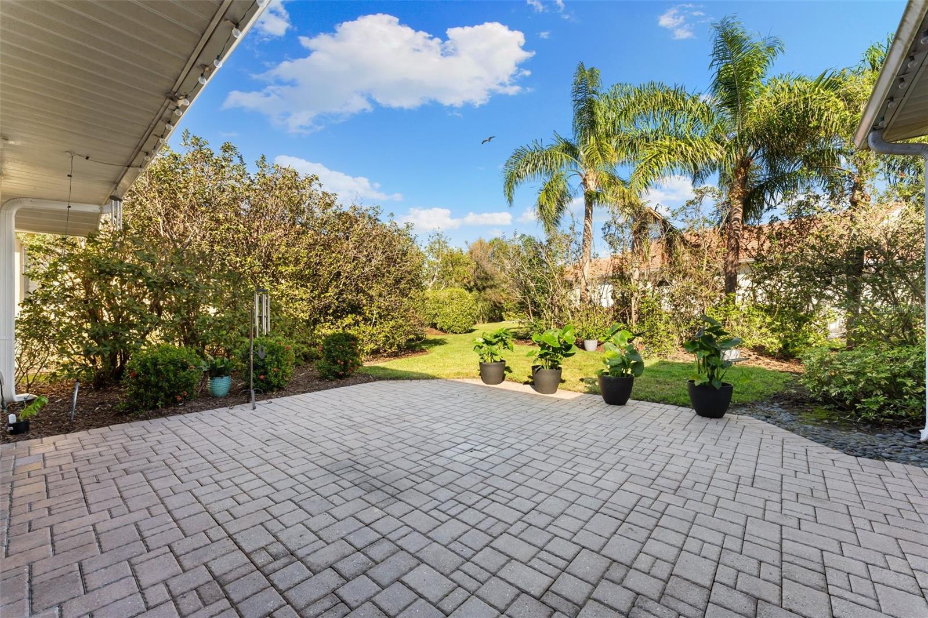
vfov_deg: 81.2
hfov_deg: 104.3
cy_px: 309
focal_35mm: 14
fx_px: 361
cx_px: 464
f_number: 6.3
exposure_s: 1/200
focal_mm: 14
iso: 400
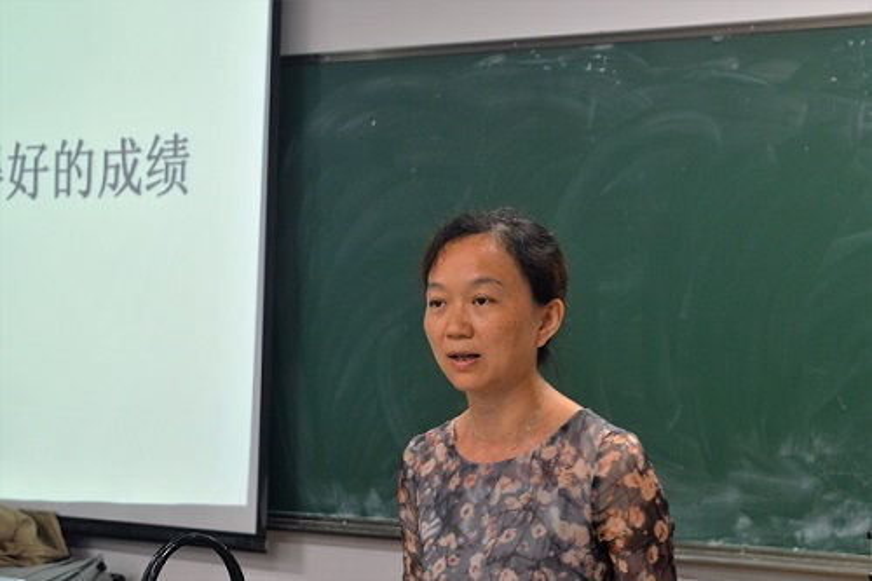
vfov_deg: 16.5
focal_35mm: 82
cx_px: 436
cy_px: 290
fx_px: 1998
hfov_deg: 24.6
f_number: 5.6
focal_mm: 55
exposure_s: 1/25
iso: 400
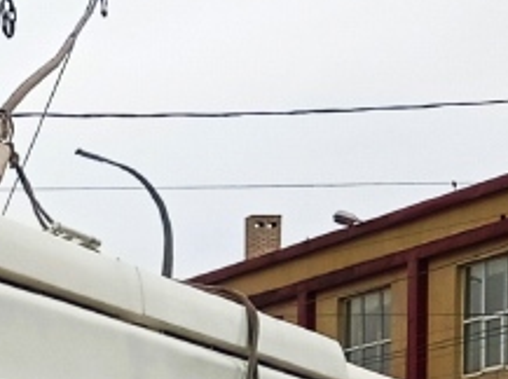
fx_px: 2271
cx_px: -693
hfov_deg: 10.9
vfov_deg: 9.0
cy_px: 753
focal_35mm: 155
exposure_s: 1/1626
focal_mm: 4.74
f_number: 1.79
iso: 101
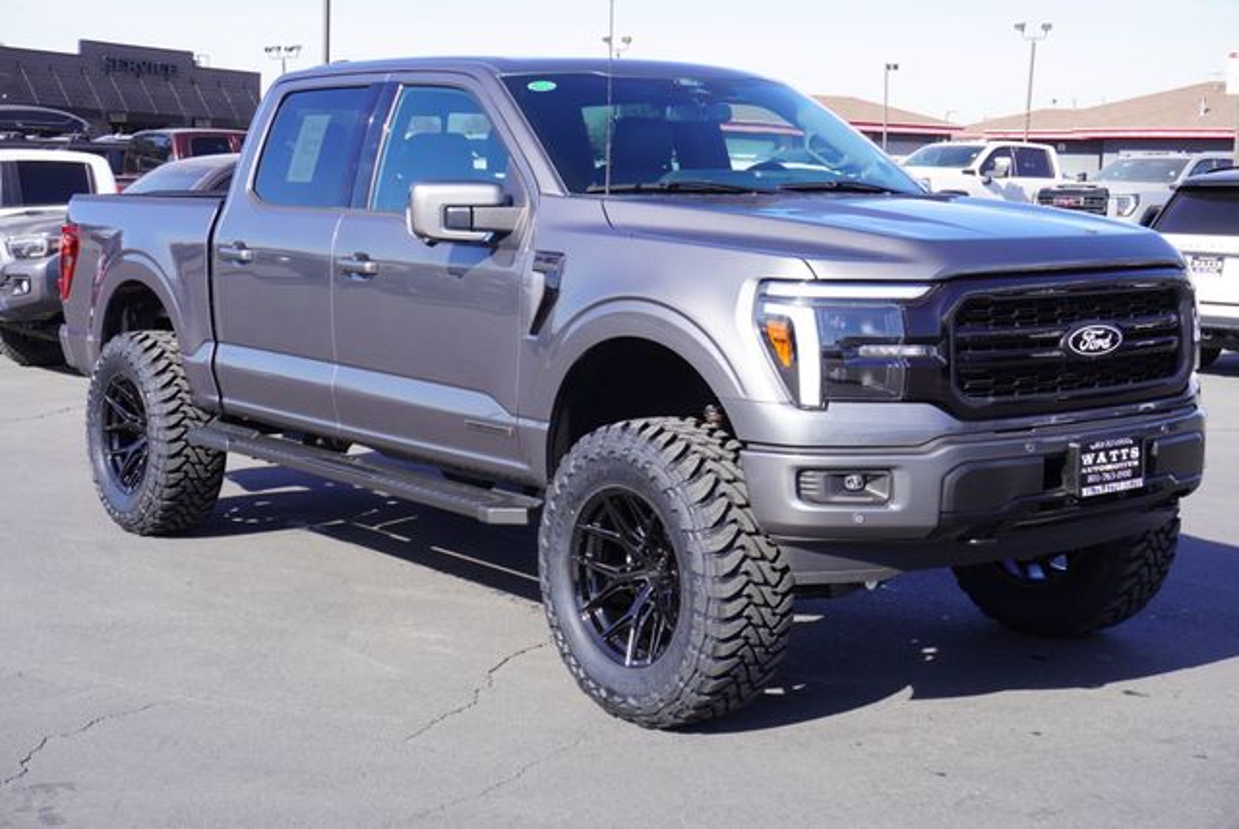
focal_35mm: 52
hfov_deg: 37.8
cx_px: 620
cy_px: 414
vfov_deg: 25.8
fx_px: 1808
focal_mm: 35
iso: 100
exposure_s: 1/125
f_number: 8
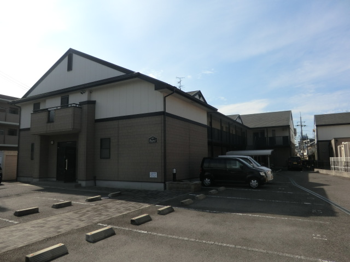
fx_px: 243
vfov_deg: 56.8
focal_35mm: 24
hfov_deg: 71.6
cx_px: 175
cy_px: 131
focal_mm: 4.3
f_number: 7.5
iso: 80
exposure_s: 1/320
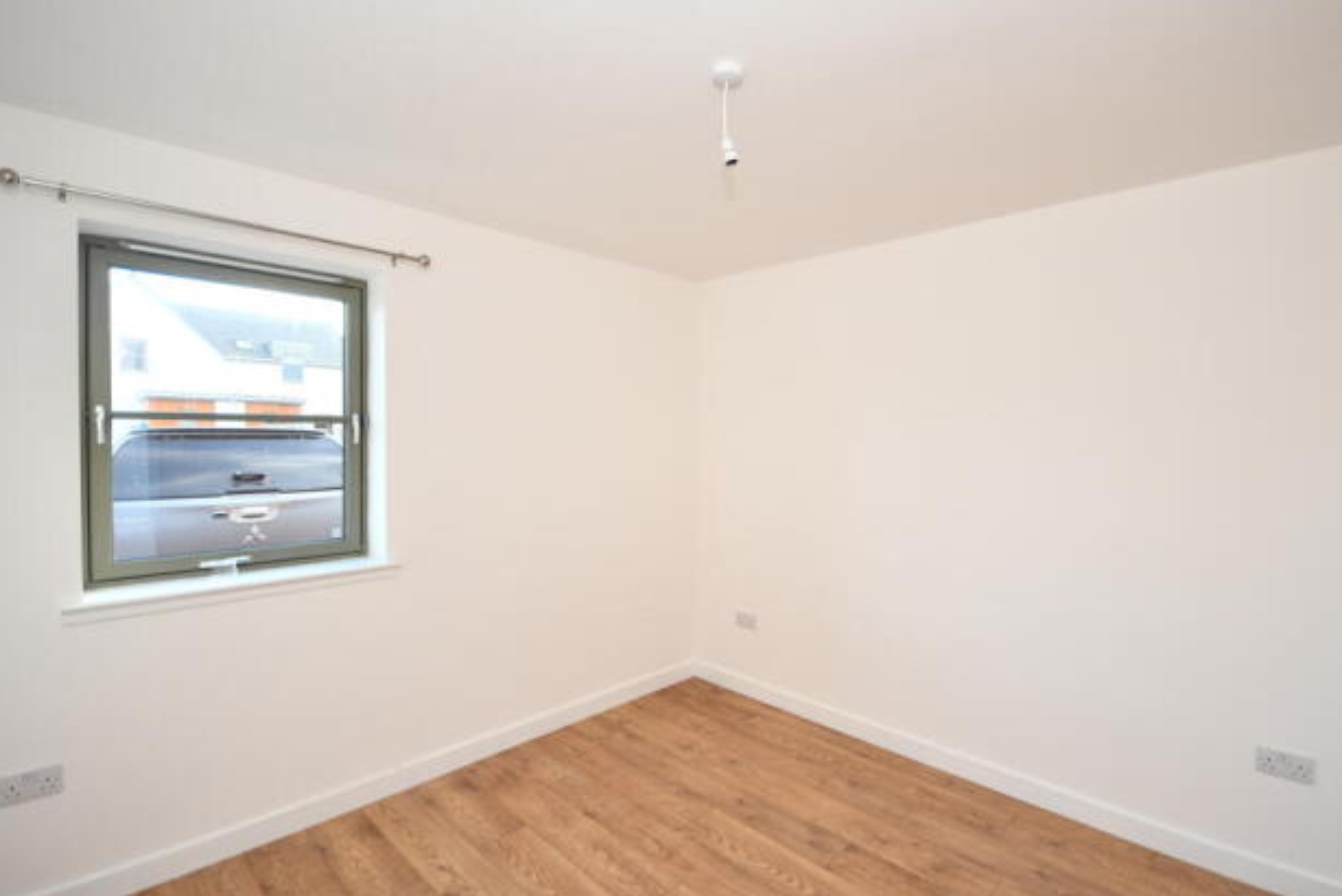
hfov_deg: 96.6
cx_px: 707
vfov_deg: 73.8
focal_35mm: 16
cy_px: 451
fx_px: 597
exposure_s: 1/60
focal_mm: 10
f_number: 4
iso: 640
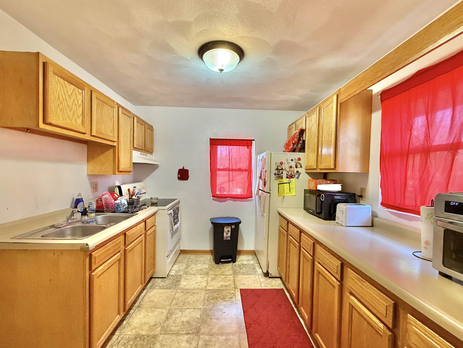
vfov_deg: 81.7
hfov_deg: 98.2
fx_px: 201
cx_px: 233
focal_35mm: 15
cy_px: 174
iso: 400
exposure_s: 1/60
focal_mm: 2.22
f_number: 2.2
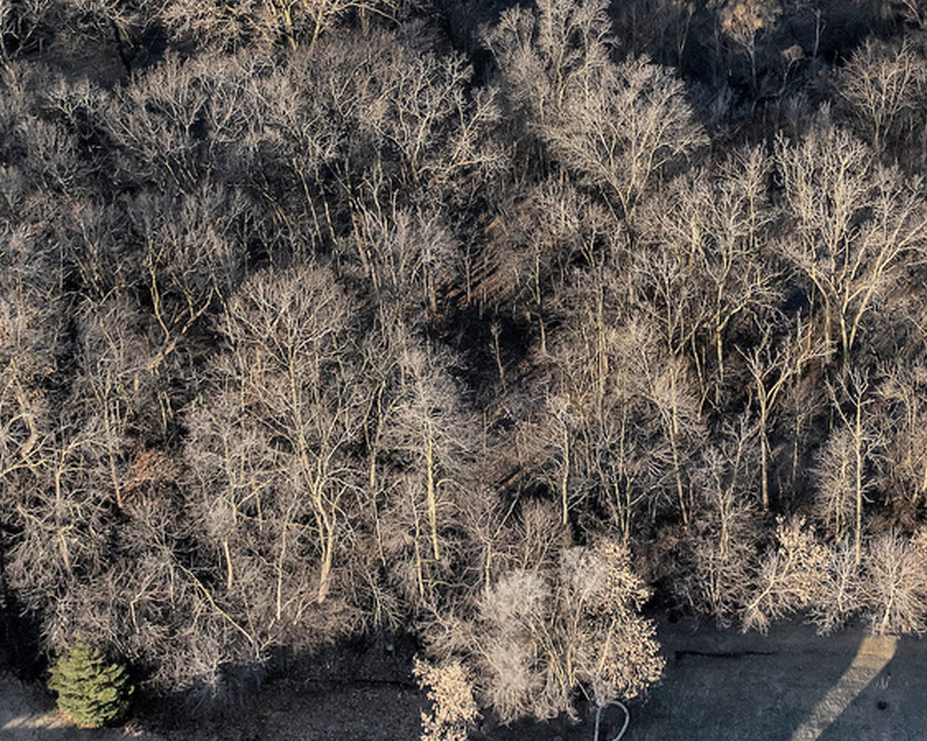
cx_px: 789
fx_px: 1646
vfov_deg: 23.4
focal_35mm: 60
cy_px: -132
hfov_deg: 30.4
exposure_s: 1/1600
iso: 100
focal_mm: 12.29
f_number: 2.8
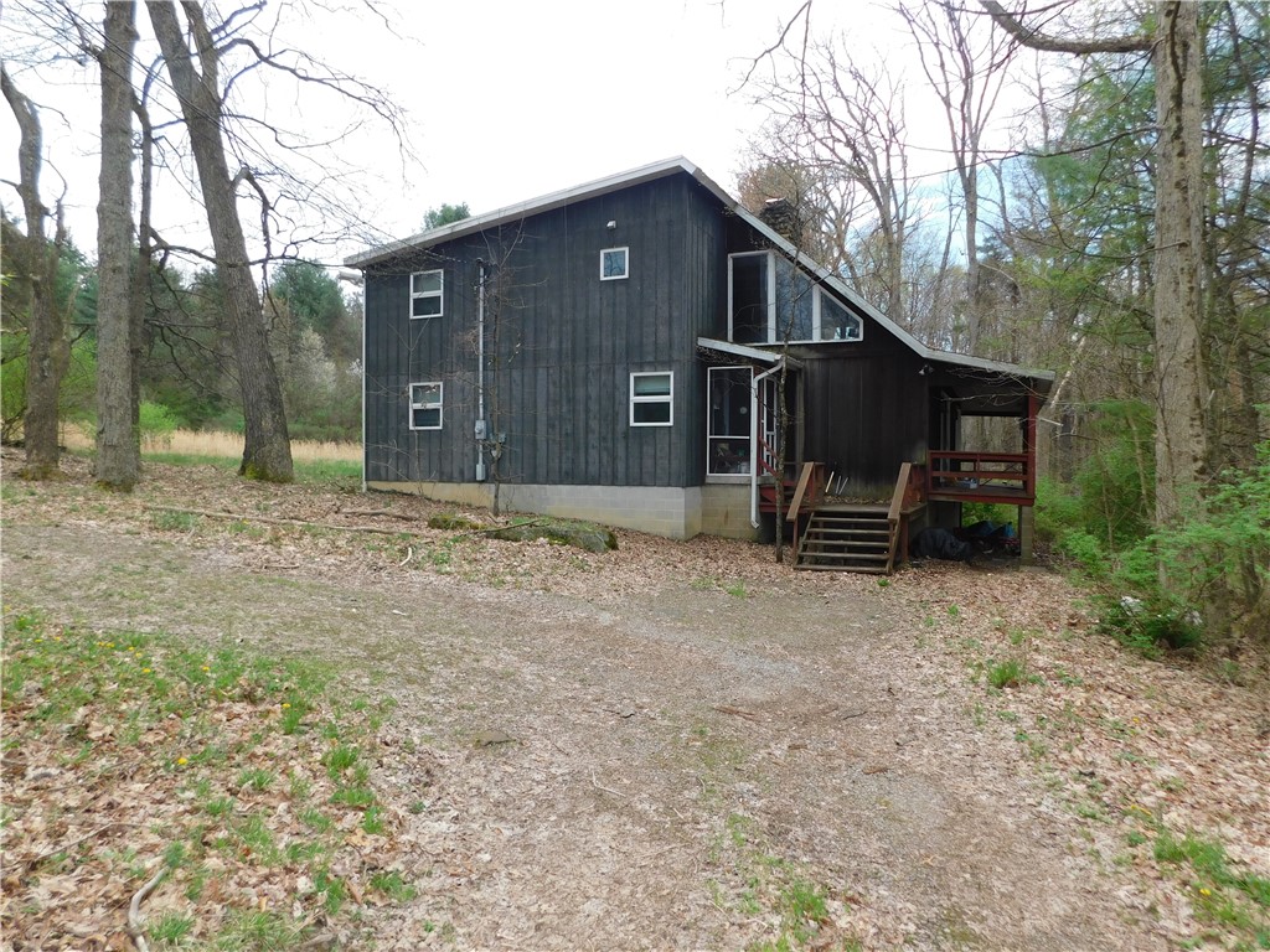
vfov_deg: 58.9
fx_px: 844
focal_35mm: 23
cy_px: 476
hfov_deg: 73.9
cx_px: 635
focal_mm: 4
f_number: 3
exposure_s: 1/500
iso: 125
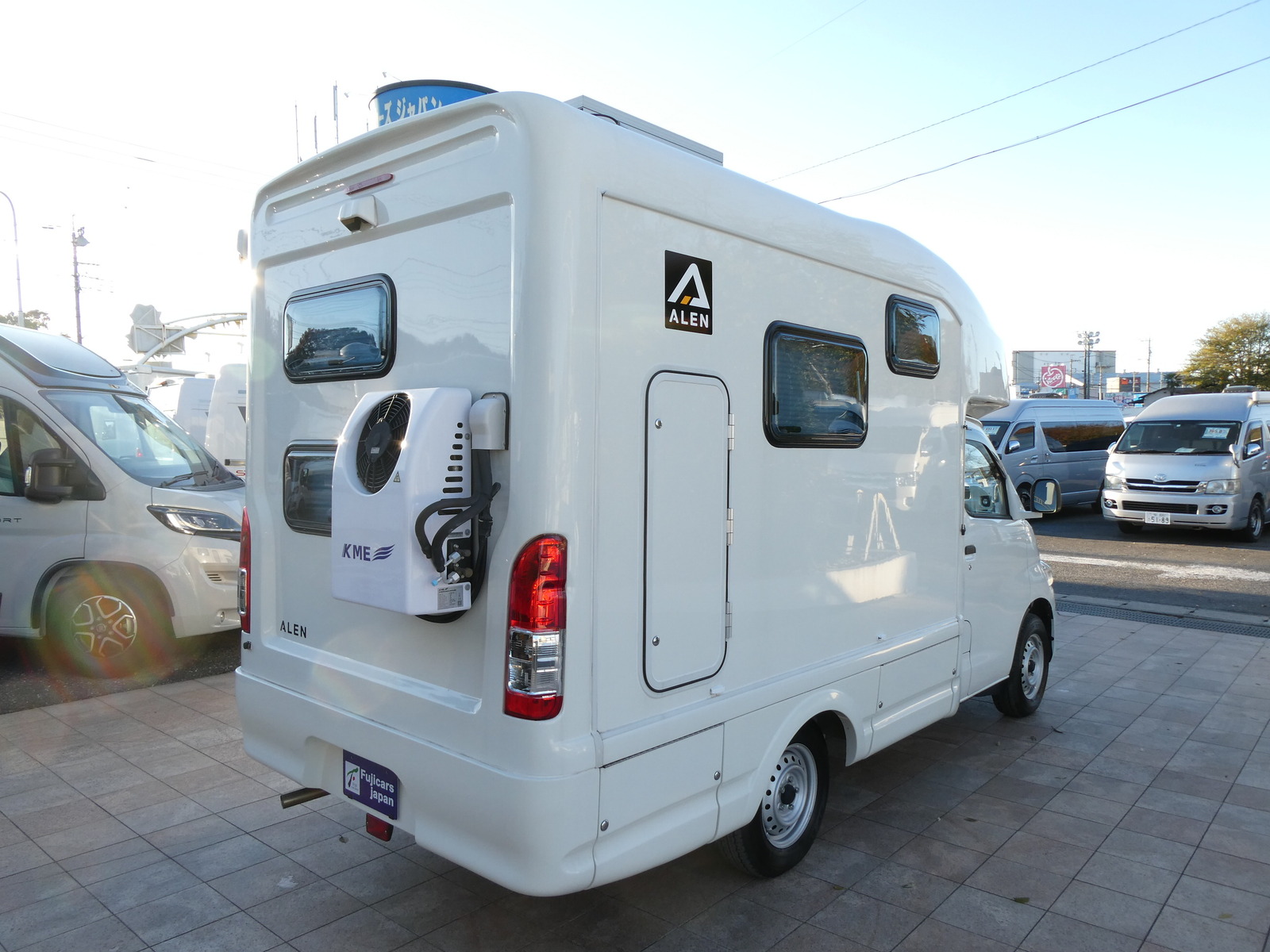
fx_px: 881
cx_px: 635
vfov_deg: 56.8
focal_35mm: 24
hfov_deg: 71.6
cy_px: 476
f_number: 3.3
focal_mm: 4.3
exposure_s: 1/200
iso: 80
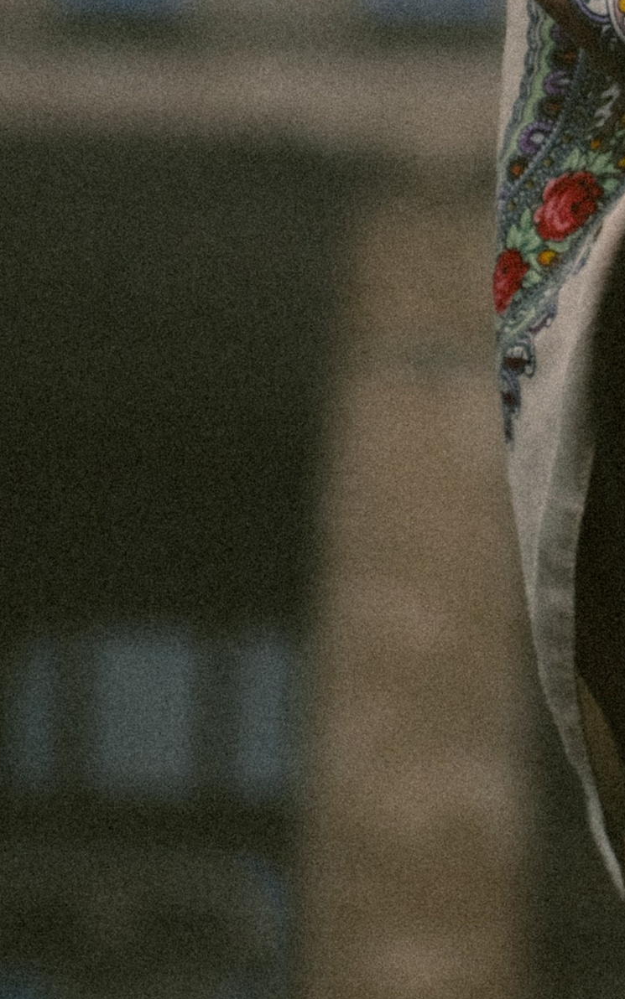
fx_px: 4742
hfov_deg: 7.4
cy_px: -44
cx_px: 980
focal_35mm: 174
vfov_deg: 11.9
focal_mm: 35
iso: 400
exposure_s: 1/480
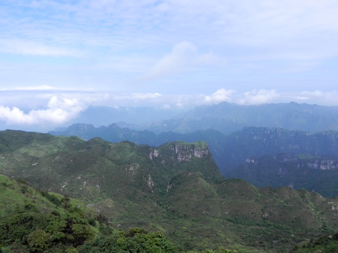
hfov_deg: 61.7
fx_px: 283
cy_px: 126
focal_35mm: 29
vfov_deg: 48.2
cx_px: 169
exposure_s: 1/336
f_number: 7.1
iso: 160
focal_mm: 5.2
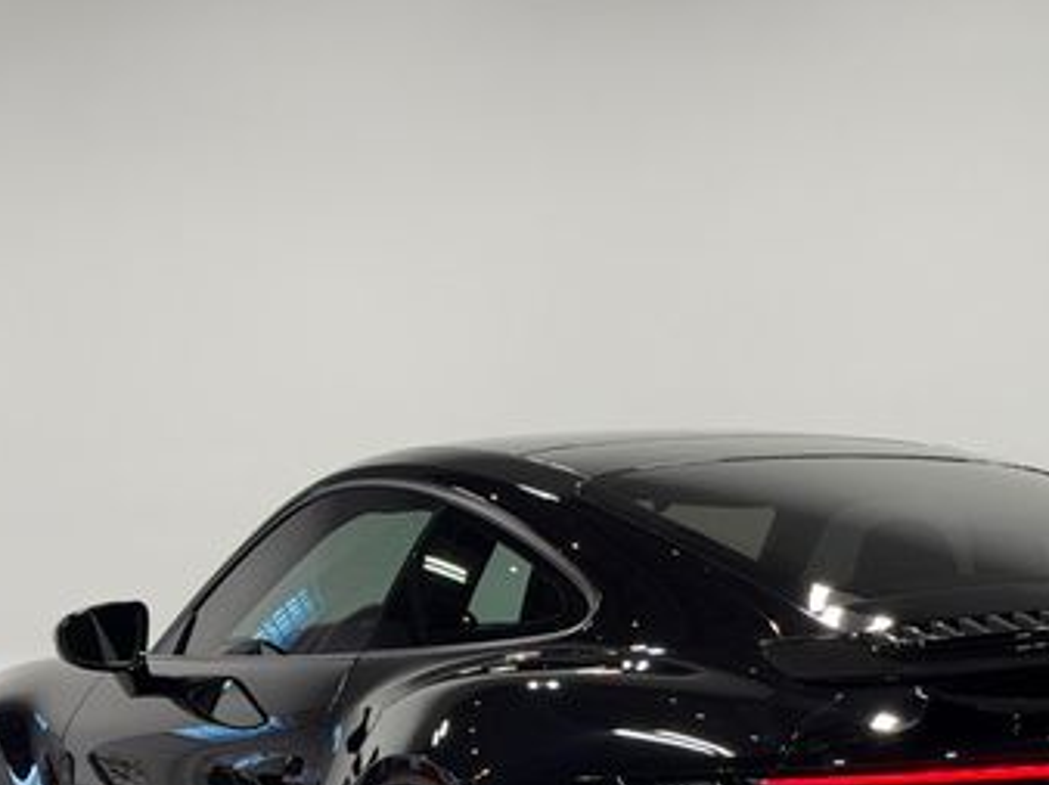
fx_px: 2756
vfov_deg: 16.0
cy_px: 686
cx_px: 804
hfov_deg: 21.3
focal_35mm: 91
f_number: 1.78
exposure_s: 1/218
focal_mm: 6.76
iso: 50
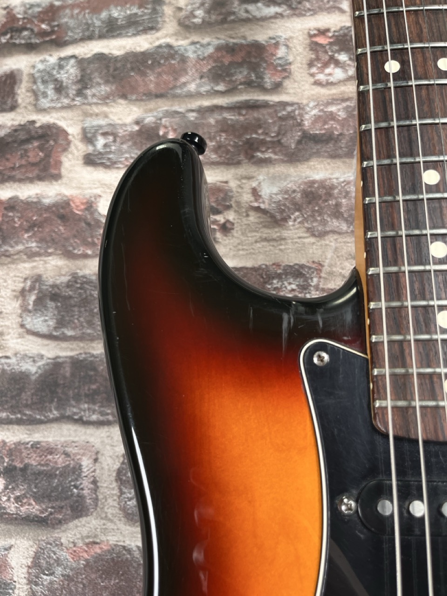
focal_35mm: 26
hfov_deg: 53.1
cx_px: 224
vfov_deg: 67.3
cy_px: 298
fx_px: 448
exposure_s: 1/106
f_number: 1.6
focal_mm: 5.1
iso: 125
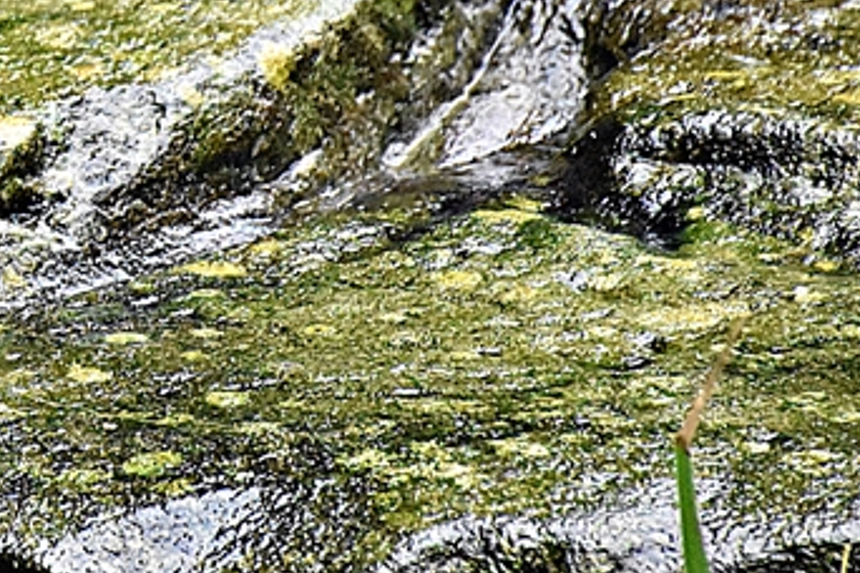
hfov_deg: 3.3
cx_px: -234
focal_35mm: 628
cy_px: -167
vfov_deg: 2.2
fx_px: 15001
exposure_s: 1/500
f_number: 5.6
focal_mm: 140
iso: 7200
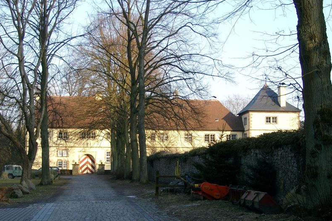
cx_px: 165
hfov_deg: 33.4
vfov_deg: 22.6
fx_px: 553
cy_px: 116
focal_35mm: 60
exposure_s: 1/140
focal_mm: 11.76
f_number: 4
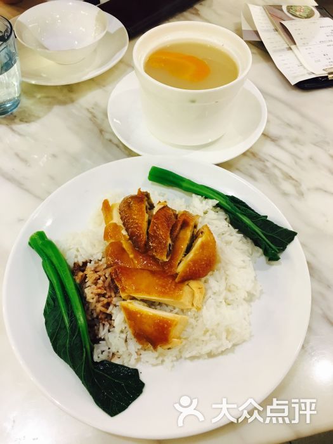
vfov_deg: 61.7
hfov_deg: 48.2
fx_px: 372
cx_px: 166
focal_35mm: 29
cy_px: 222
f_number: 2.2
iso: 200
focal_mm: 4.15
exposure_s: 1/20
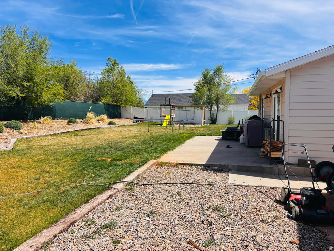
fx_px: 251
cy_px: 126
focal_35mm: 26
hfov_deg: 67.3
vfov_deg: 53.1
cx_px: 167
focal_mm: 5.96
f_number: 1.6
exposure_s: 1/3311
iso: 50
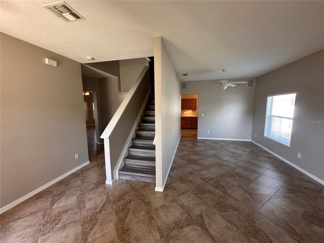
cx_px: 162
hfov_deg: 102.1
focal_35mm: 14
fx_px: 131
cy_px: 122
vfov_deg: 85.7
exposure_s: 1/120
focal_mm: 2.22
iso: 160
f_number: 2.2
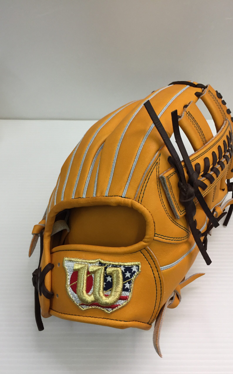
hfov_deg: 40.5
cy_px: 188
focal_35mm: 31
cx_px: 136
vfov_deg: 61.2
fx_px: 315
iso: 40
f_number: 2.2
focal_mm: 4.15
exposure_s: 1/30
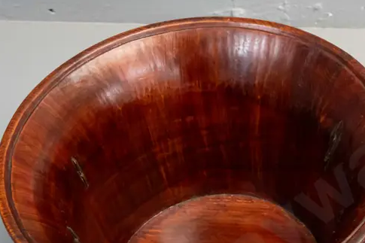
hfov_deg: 19.8
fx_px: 1024
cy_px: 186
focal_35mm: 101
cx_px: 342
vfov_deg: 13.5
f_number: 5.6
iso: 3200
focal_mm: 23
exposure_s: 1/60
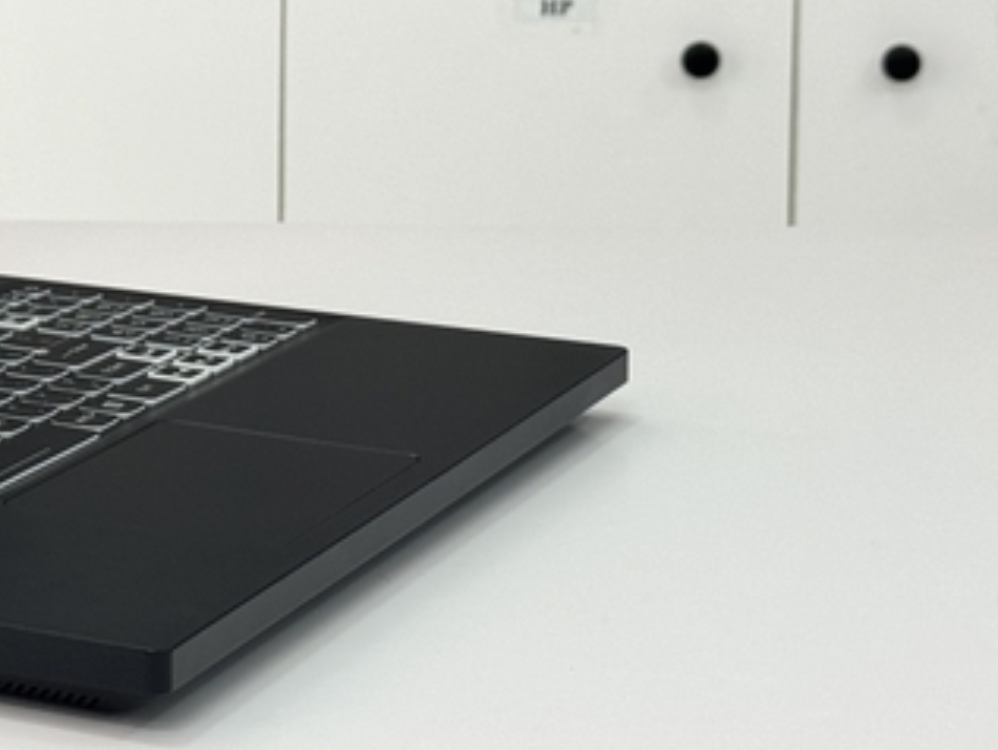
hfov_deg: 15.6
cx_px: -249
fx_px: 3490
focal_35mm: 121
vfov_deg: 12.1
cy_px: -32
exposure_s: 1/166
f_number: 1.78
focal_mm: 6.76
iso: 80
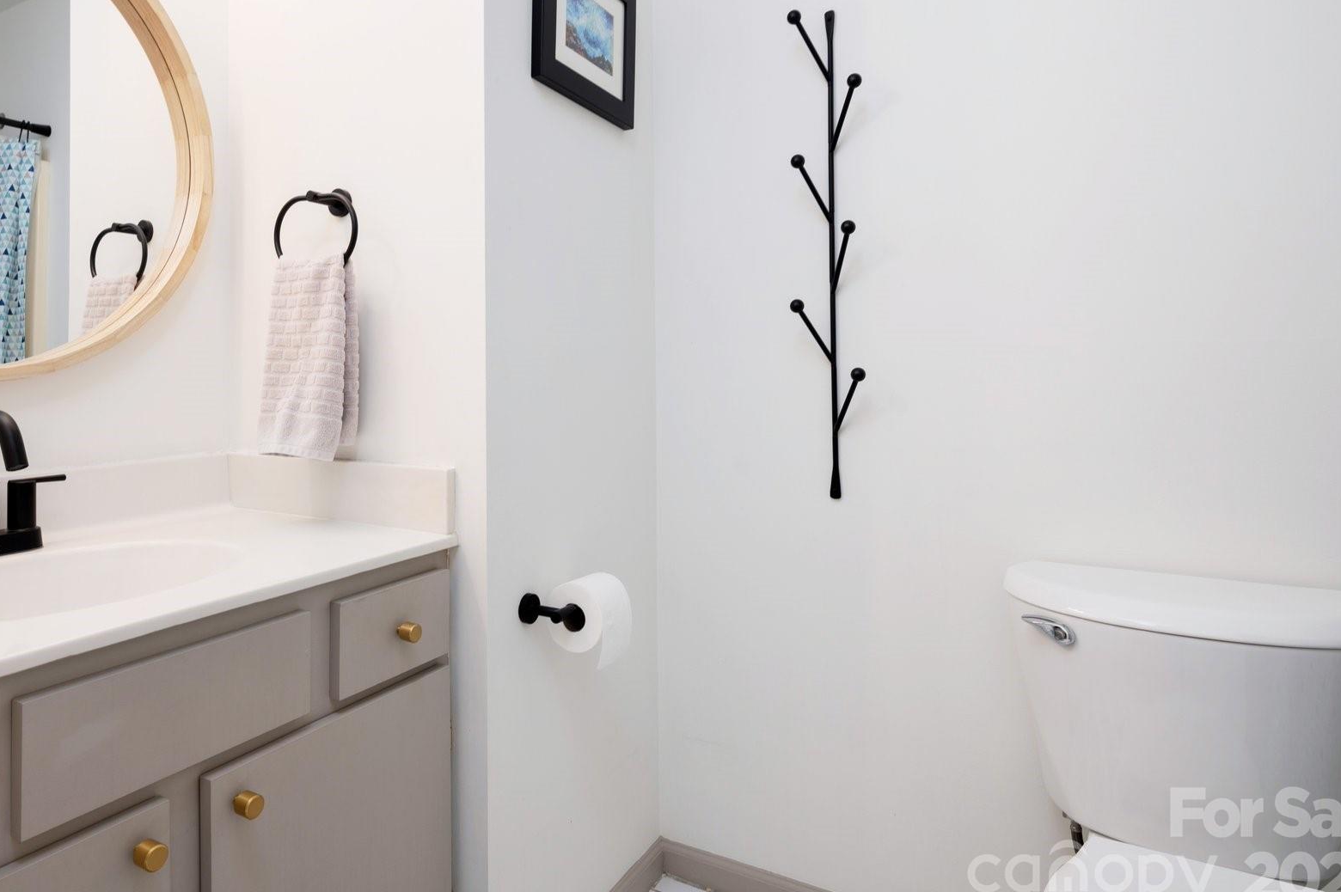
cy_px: 364
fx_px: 806
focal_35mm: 22
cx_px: 573
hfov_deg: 79.0
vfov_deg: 57.5
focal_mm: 16.5
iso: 200
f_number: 8
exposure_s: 1/60
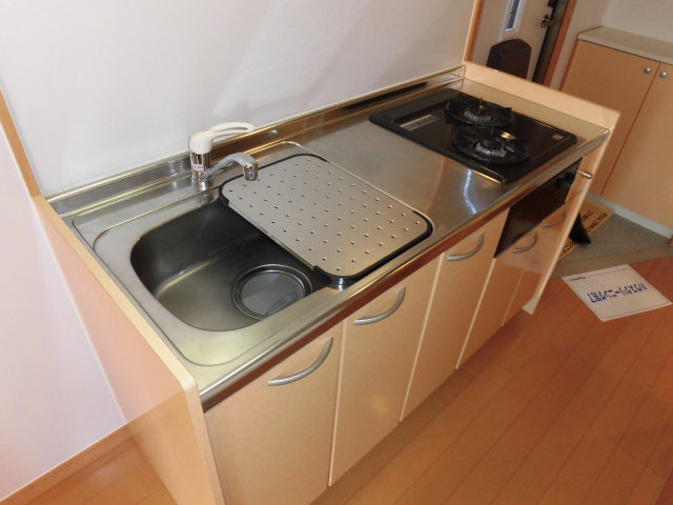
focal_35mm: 24
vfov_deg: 56.8
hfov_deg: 71.6
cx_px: 336
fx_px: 467
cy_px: 252
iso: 200
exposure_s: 1/30
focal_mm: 4.3
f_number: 3.1
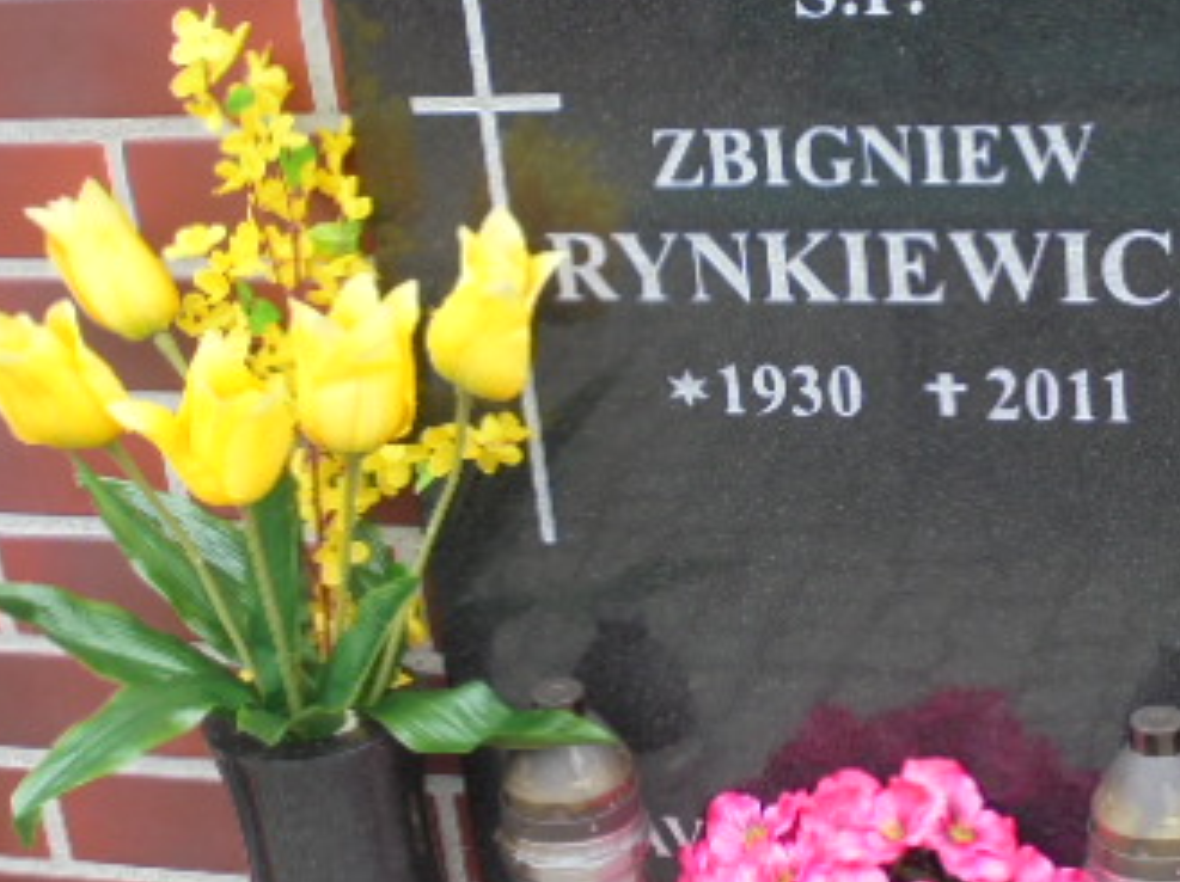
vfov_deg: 19.9
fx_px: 2520
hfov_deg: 26.2
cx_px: 803
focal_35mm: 74
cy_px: 491
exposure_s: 1/60
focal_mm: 6.9
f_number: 4.2
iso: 100
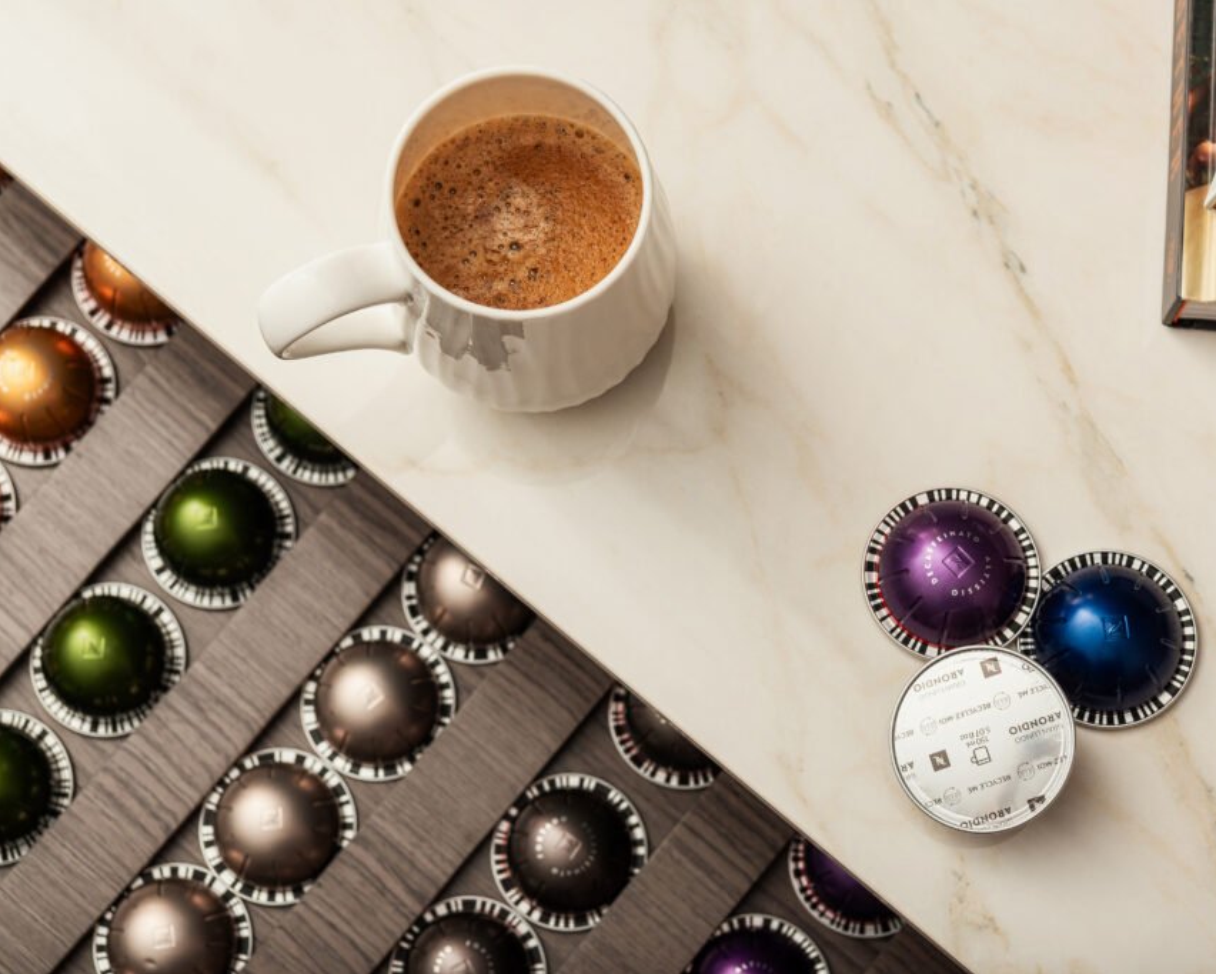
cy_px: 487
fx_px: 2844
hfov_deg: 24.1
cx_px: 705
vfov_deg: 19.4
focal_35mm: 79
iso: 320
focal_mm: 70
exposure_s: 1/200
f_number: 8
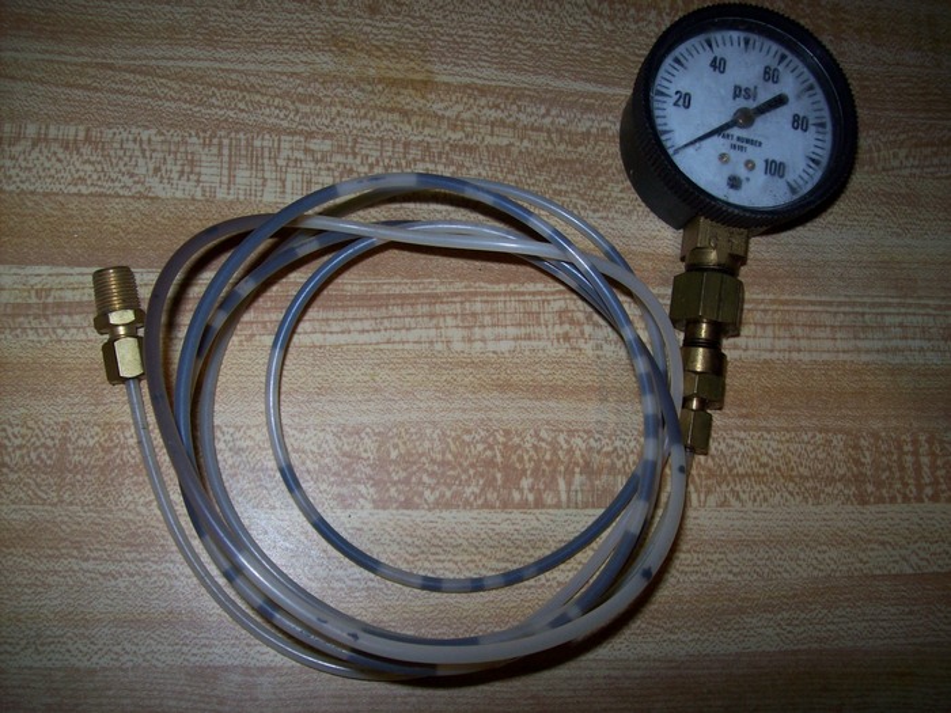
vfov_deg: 39.7
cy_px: 356
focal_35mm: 36
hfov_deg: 51.4
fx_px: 989
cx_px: 476
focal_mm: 6
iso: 80
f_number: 2.7
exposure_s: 1/64
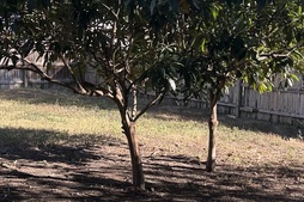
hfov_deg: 31.9
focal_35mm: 63
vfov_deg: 21.4
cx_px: 170
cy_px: 62
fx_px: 532
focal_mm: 6.86
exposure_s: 1/857
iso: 80
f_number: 1.78
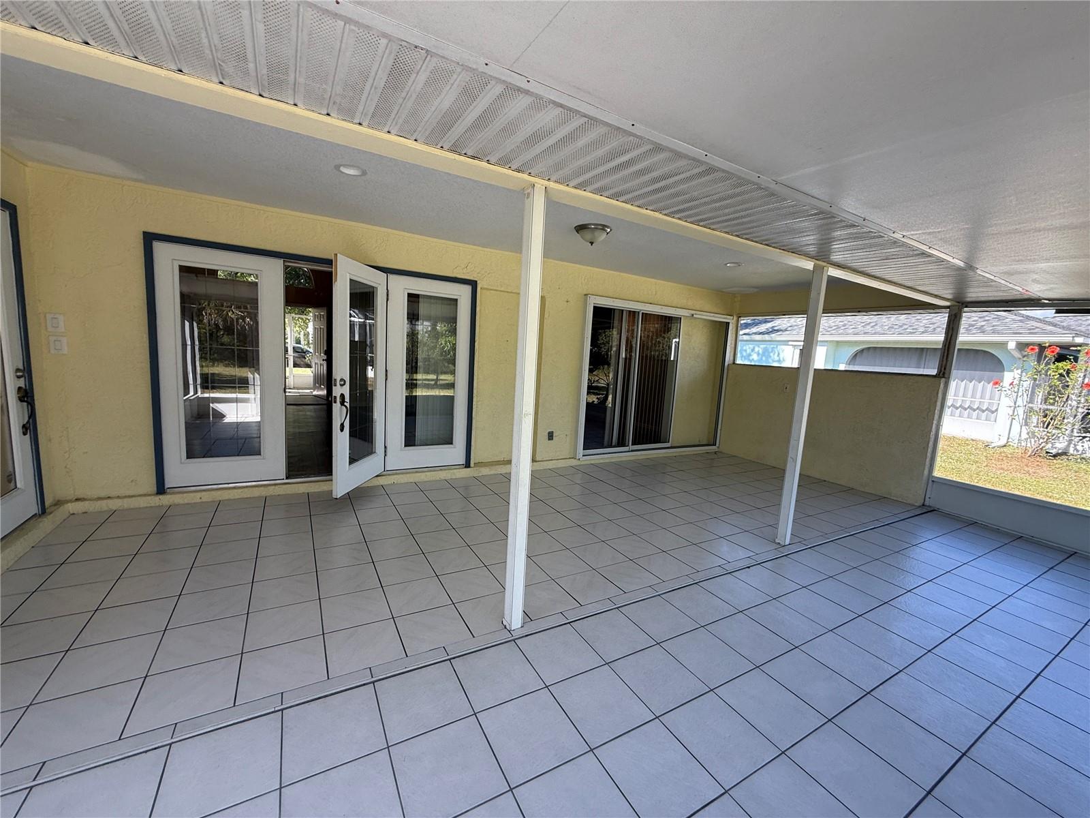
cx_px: 545
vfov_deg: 85.7
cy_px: 409
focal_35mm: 14
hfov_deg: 102.1
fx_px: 441
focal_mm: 2.22
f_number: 2.2
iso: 64
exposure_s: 1/162
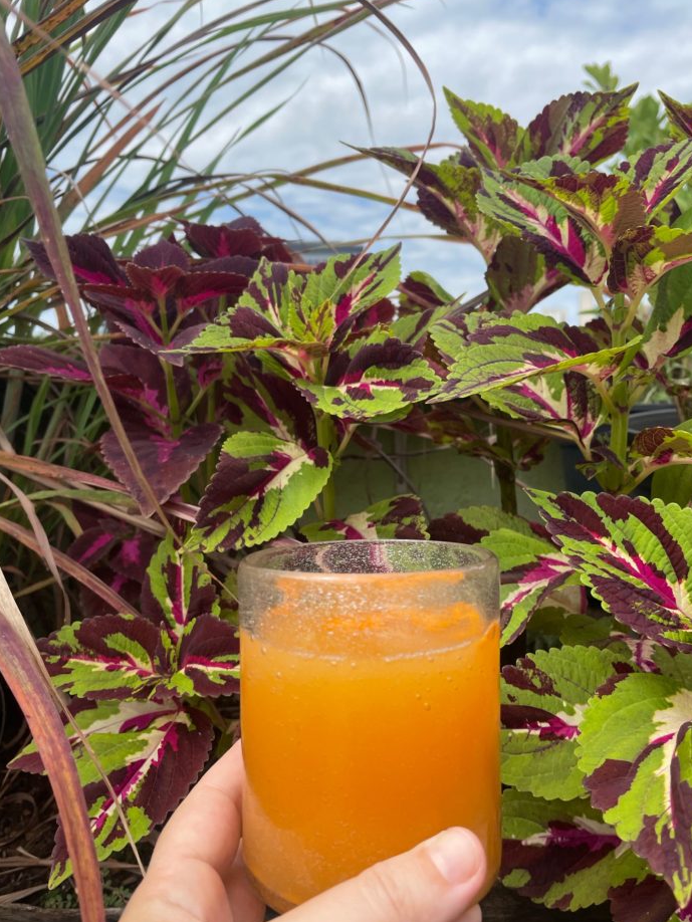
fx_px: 773
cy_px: 486
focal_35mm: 29
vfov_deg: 61.6
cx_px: 383
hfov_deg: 48.2
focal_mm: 4.2
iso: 32
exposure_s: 1/2212
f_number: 1.6
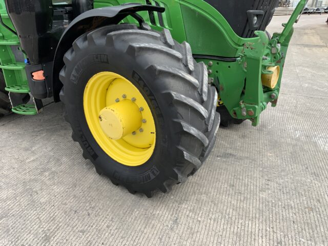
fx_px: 275
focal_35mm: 29
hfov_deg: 61.7
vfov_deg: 48.2
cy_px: 123
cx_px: 164
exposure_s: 1/568
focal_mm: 3
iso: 16
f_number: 1.8
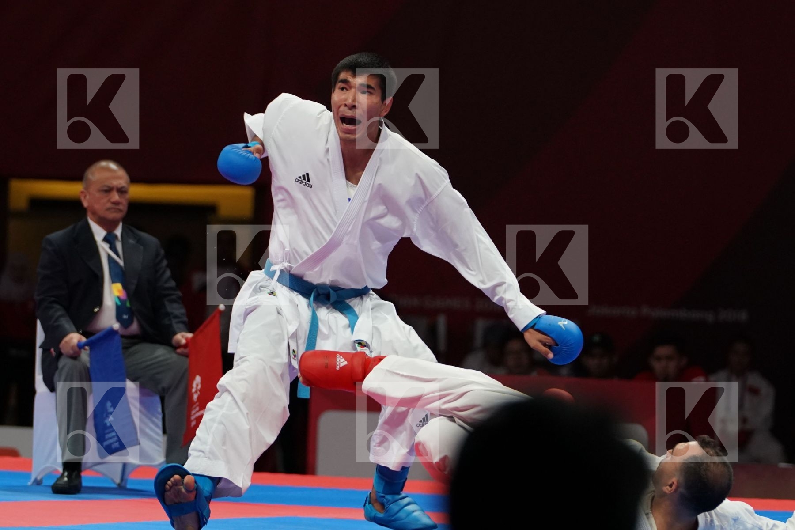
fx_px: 5697
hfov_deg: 8.0
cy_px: 265
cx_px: 398
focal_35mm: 258
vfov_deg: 5.3
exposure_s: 1/1000
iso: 3200
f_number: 4
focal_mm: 172
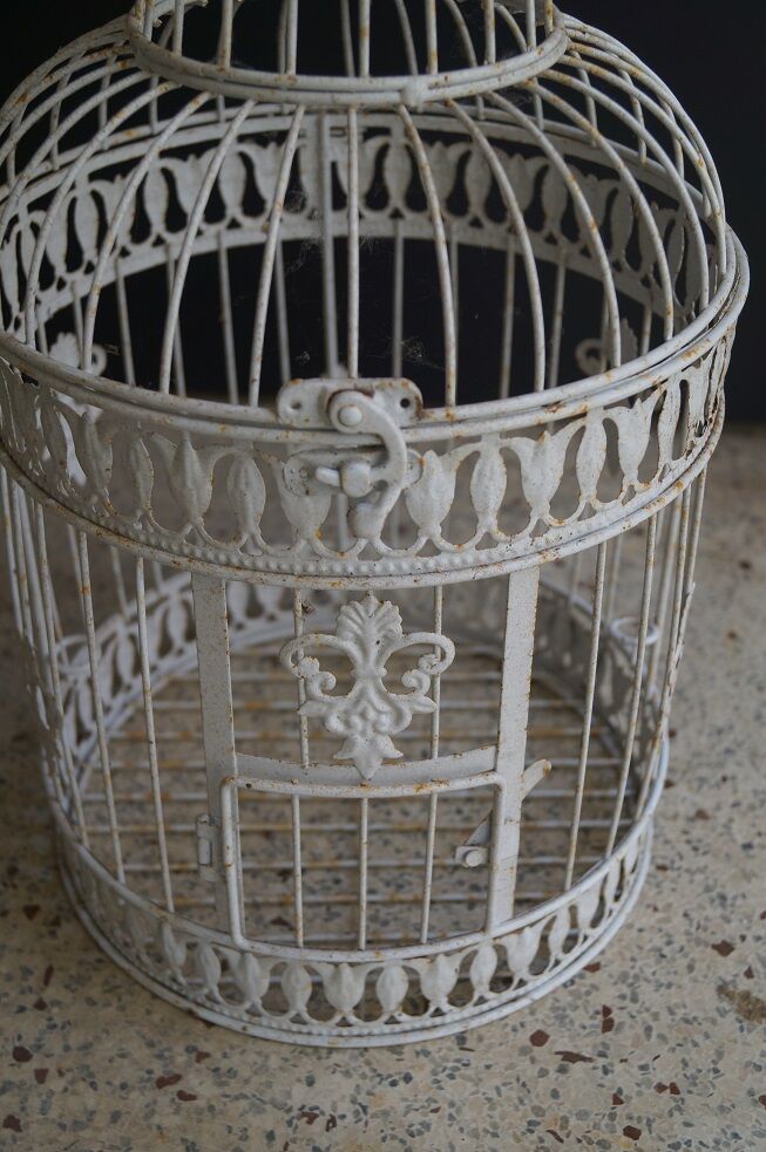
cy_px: 576
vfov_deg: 43.6
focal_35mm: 45
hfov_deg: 29.8
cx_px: 383
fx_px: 1440
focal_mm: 30
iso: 125
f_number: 4.5
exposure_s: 1/60
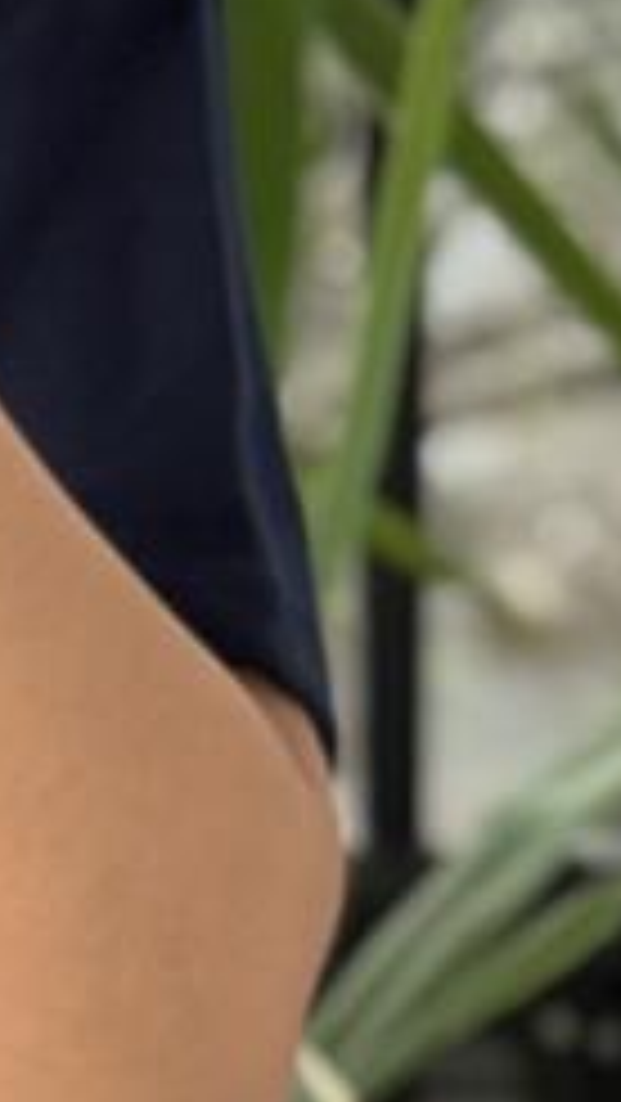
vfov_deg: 7.6
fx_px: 8334
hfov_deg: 4.2
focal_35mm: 285
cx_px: -688
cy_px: 731
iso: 64
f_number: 1.78
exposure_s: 1/121
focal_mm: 6.76
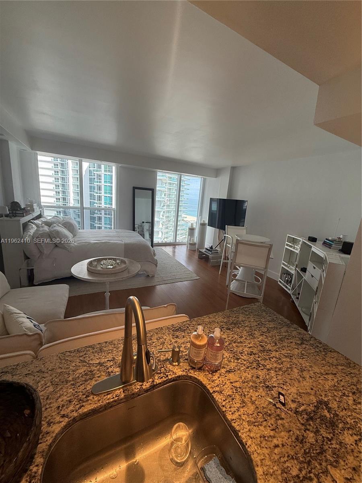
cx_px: 181
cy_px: 242
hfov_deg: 85.7
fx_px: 195
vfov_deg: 102.1
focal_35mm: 14
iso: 50
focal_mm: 2.22
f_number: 2.2
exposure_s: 1/217
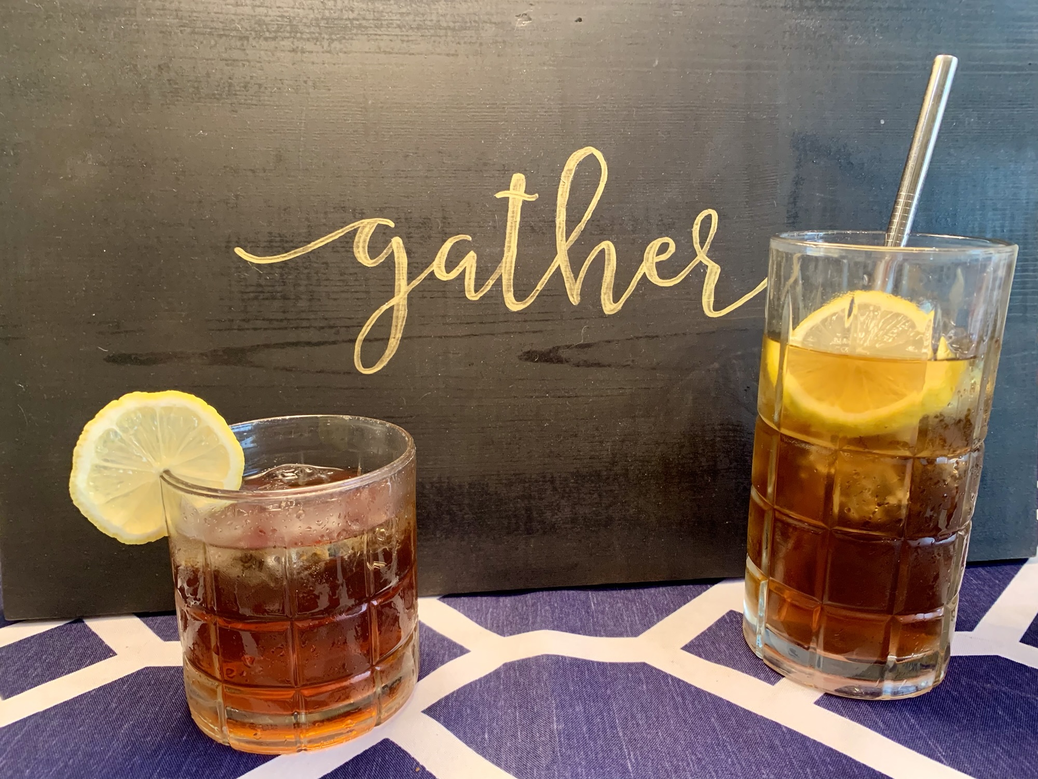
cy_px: 390
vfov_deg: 53.1
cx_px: 519
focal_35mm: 26
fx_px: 780
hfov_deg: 67.3
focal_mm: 4.25
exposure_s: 1/40
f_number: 1.8
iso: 400
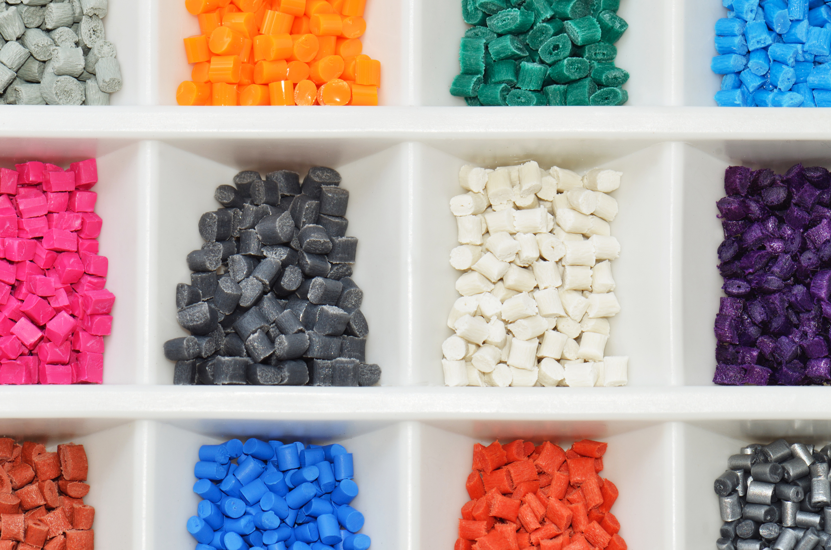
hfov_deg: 13.1
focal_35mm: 158
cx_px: 416
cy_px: 275
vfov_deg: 8.7
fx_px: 3628
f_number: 14
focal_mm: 105
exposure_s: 1/60
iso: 100
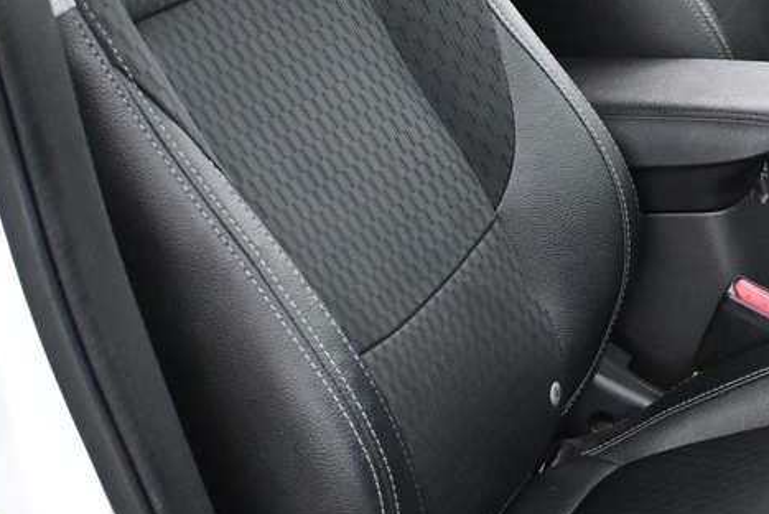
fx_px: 3390
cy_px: 68
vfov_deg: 8.6
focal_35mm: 159
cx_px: 972
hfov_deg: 12.6
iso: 5000
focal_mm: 30.5
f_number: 4.8
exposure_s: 1/60
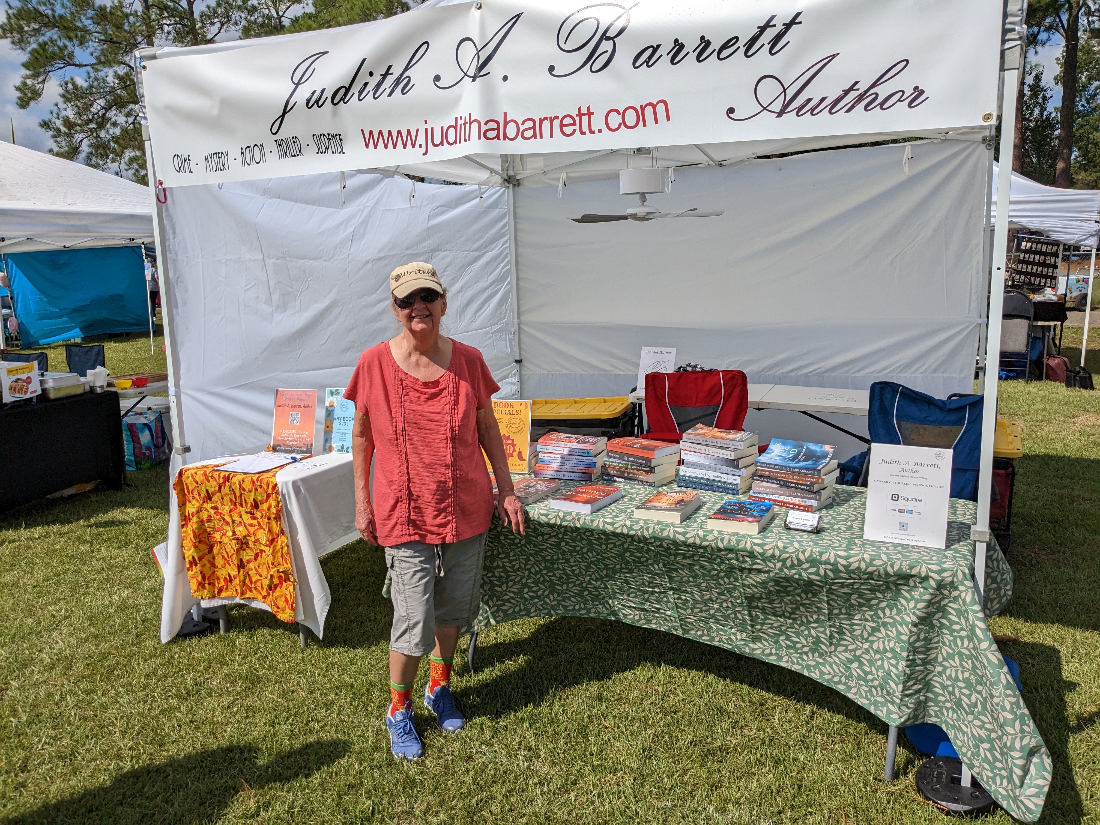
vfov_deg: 51.4
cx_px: 550
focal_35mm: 27
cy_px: 412
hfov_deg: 65.3
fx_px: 858
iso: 71
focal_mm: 4.38
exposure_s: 1/11628
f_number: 1.73
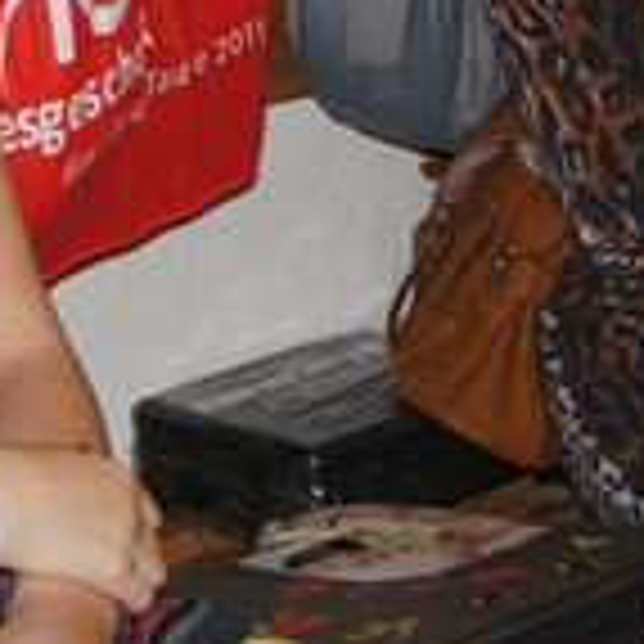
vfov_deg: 10.7
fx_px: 3389
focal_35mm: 161
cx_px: 189
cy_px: -50
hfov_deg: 10.8
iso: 800
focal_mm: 30
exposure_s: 1/60
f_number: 4.5
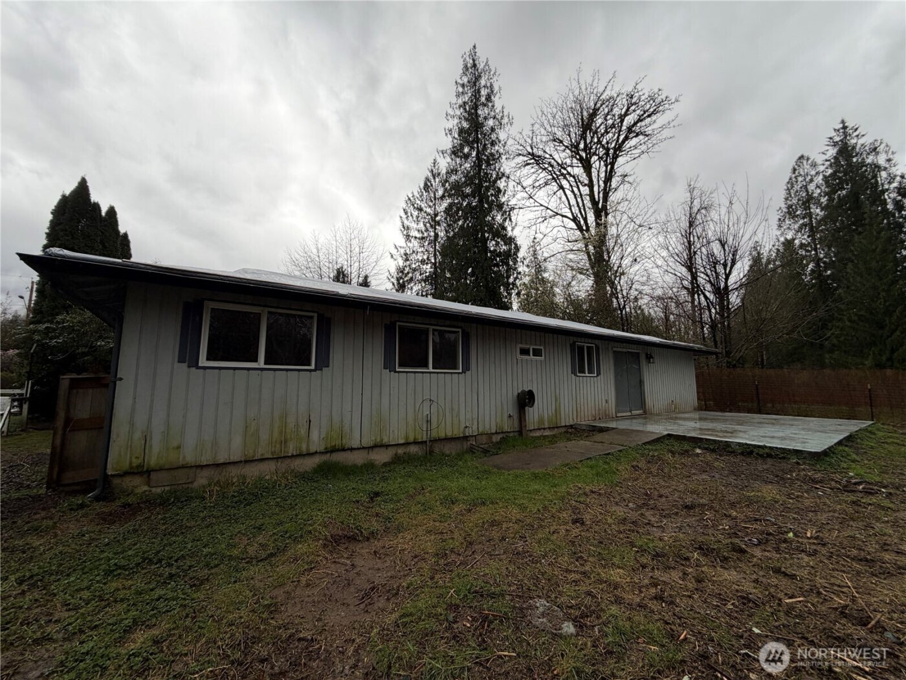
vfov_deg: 85.7
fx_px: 366
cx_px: 453
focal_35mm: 14
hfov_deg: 102.1
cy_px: 340
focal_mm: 2.22
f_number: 2.2
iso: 40
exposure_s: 1/243
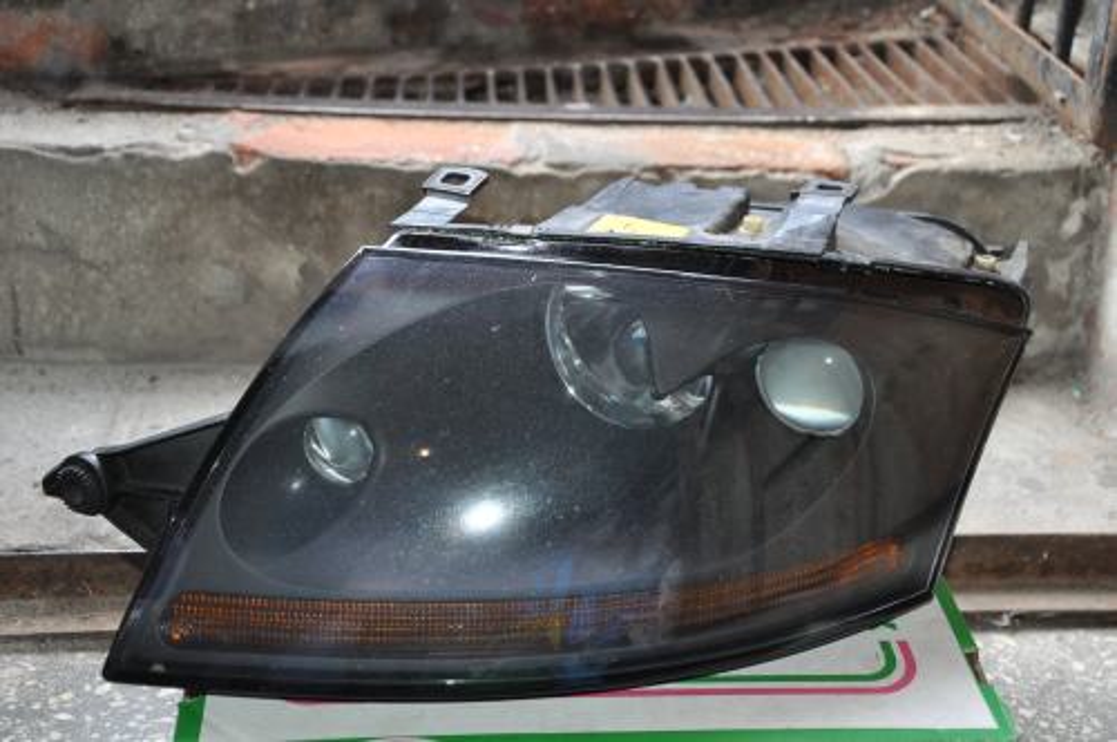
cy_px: 371
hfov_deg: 33.4
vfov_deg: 22.6
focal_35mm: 60
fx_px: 1859
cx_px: 558
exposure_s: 1/60
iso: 800
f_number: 4.5
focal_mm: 40
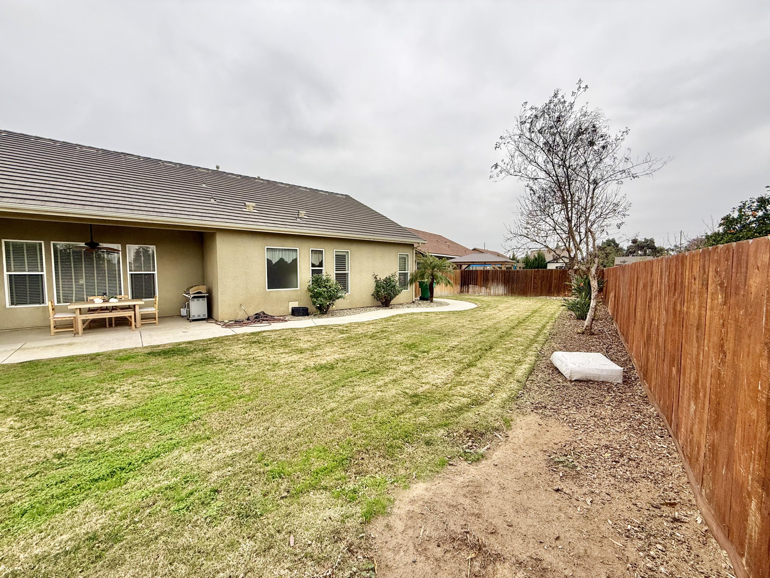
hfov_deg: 102.1
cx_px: 385
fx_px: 311
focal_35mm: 14
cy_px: 289
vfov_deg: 85.7
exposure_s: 1/329
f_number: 2.2
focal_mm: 2.22
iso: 50
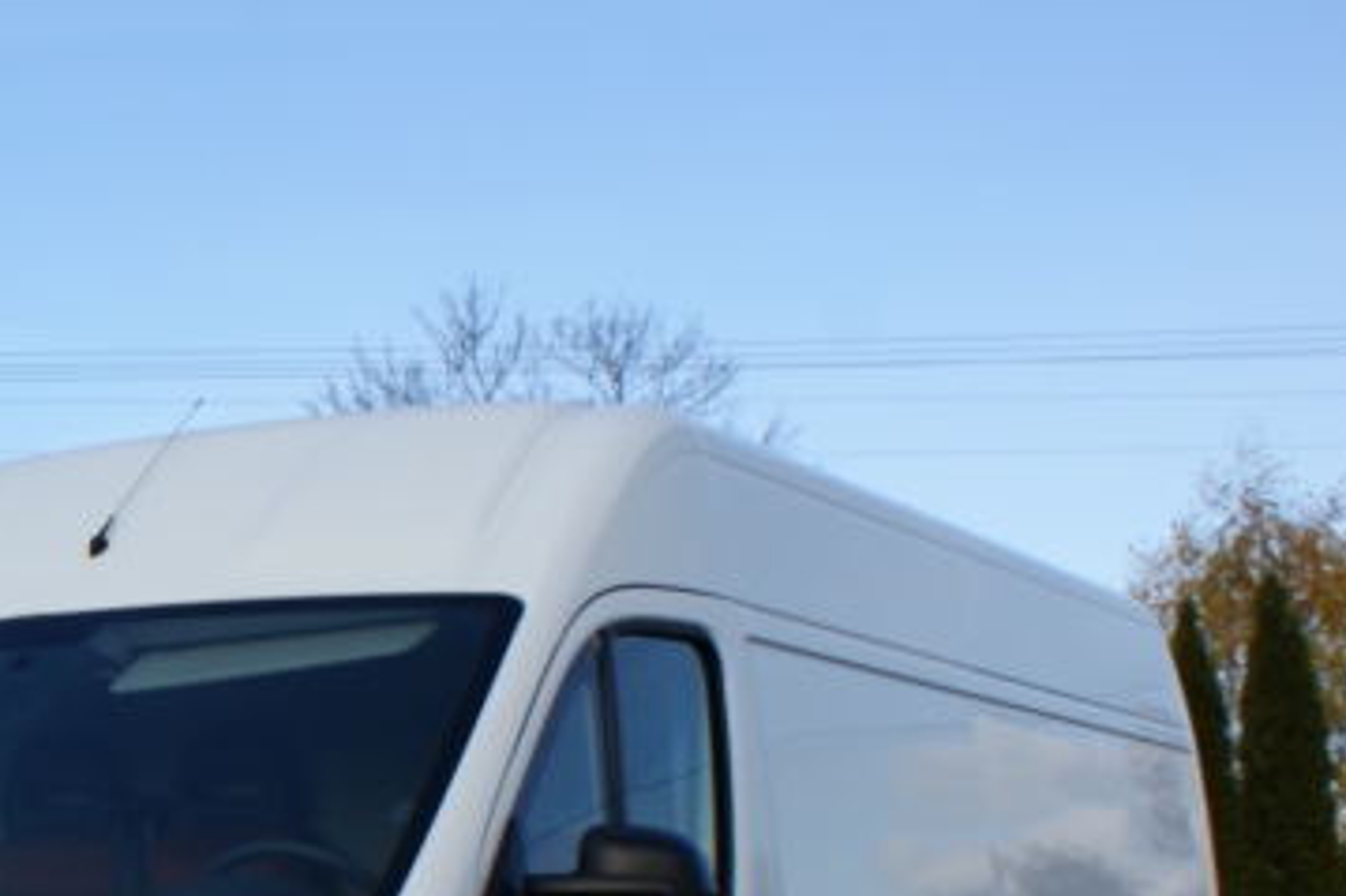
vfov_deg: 17.3
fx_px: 2877
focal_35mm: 77
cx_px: -311
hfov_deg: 23.8
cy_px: 917
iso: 100
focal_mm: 18
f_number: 10
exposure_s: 1/100
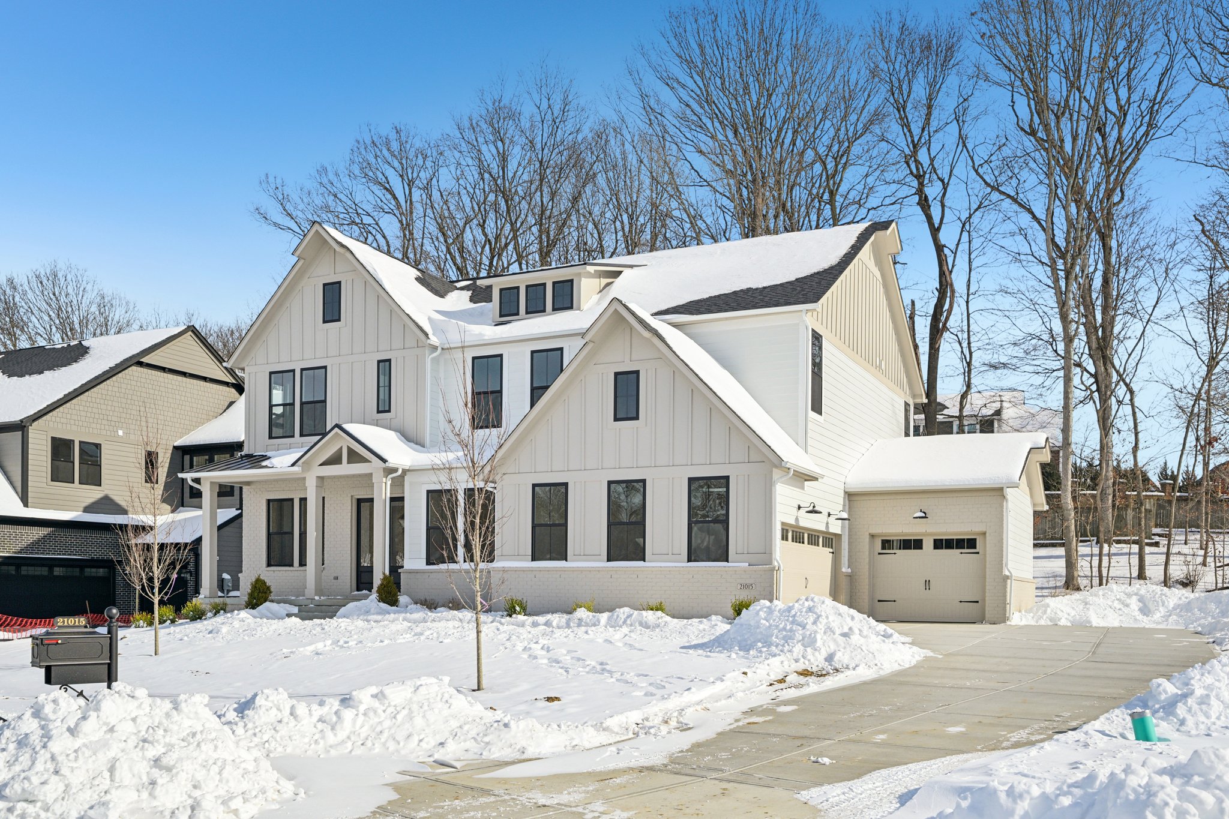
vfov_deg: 43.6
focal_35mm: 30
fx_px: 1024
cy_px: 410
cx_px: 614
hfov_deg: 61.9
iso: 100
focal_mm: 30
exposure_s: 1/800
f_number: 8
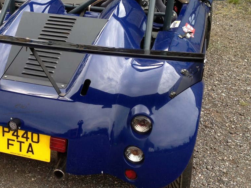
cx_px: 56
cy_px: 89
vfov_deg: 24.8
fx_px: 428
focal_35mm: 59
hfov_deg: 32.0
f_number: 2.4
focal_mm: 4.28
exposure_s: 1/315
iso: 50
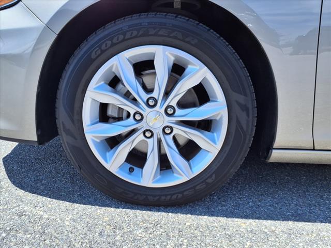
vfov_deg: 51.4
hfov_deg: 65.3
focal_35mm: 27
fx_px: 258
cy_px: 124
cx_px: 166
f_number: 1.9
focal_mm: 3.58
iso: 40
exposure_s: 1/909
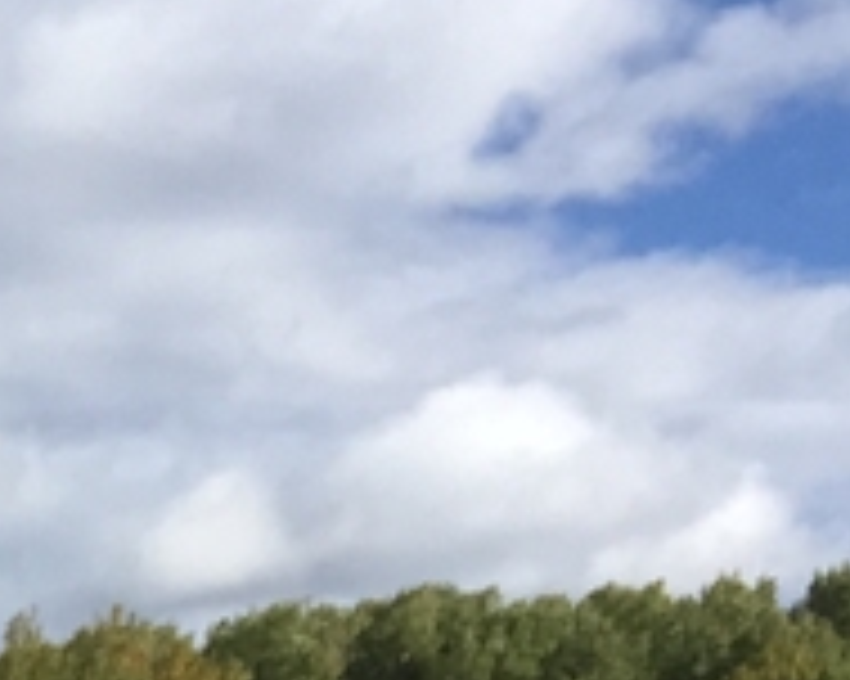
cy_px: 1725
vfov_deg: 7.9
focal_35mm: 180
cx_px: -1345
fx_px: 4526
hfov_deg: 9.3
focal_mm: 4.15
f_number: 2.2
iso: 32
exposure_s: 1/1883
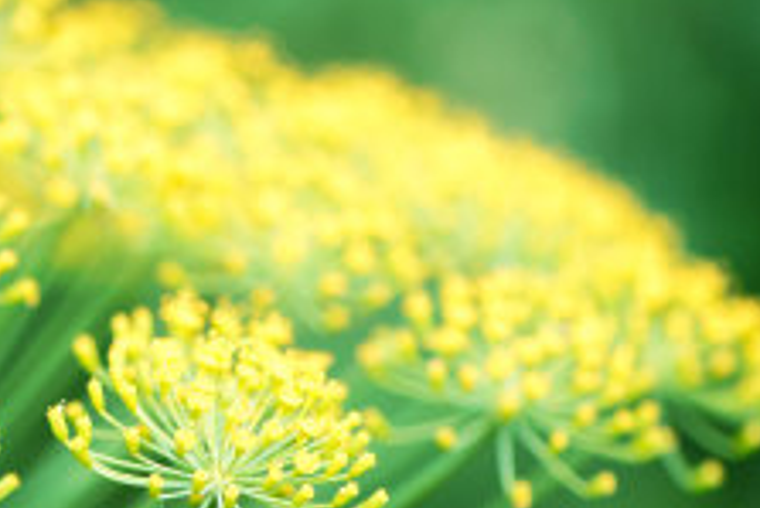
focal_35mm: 288
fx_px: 6084
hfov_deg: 7.1
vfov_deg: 4.8
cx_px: -252
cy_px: 305
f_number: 5.6
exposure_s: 1/125
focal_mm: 105
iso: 200
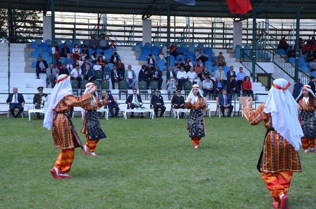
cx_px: 158
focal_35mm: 68
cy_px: 104
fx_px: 591
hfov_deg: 29.9
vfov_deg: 20.1
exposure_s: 1/200
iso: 200
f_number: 7.1
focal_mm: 45
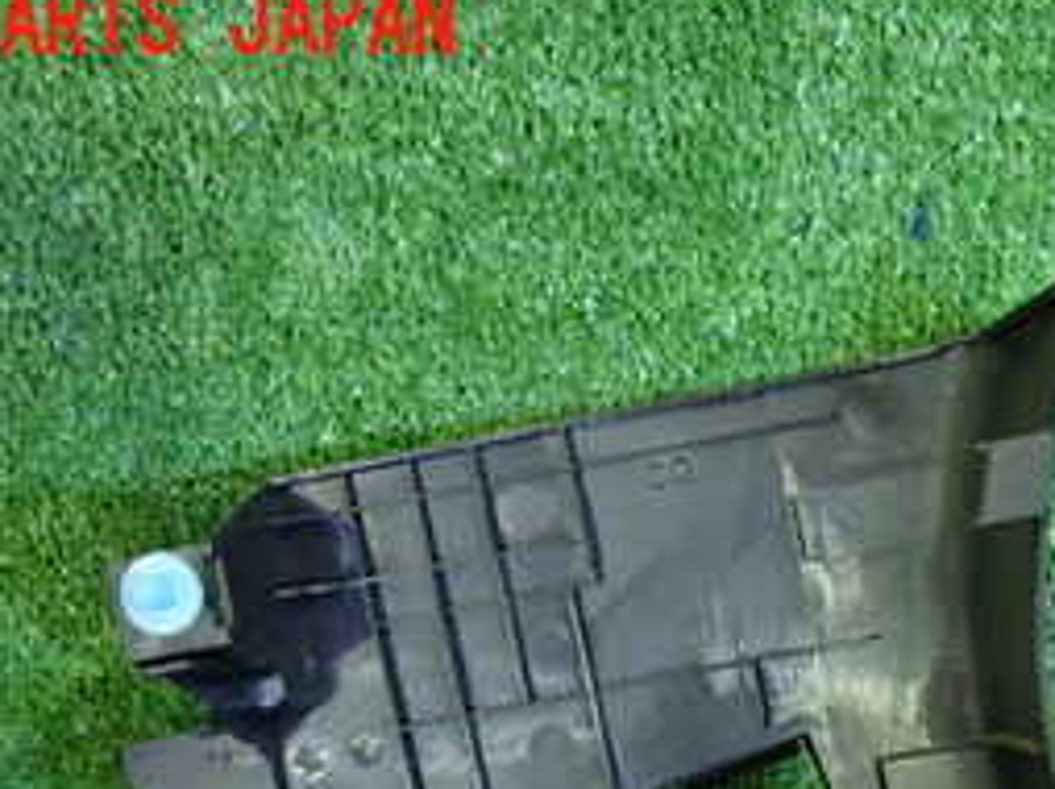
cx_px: 947
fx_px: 2162
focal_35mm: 71
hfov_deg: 26.5
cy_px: 909
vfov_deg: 19.6
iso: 800
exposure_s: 1/15
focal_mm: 5.4
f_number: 2.3
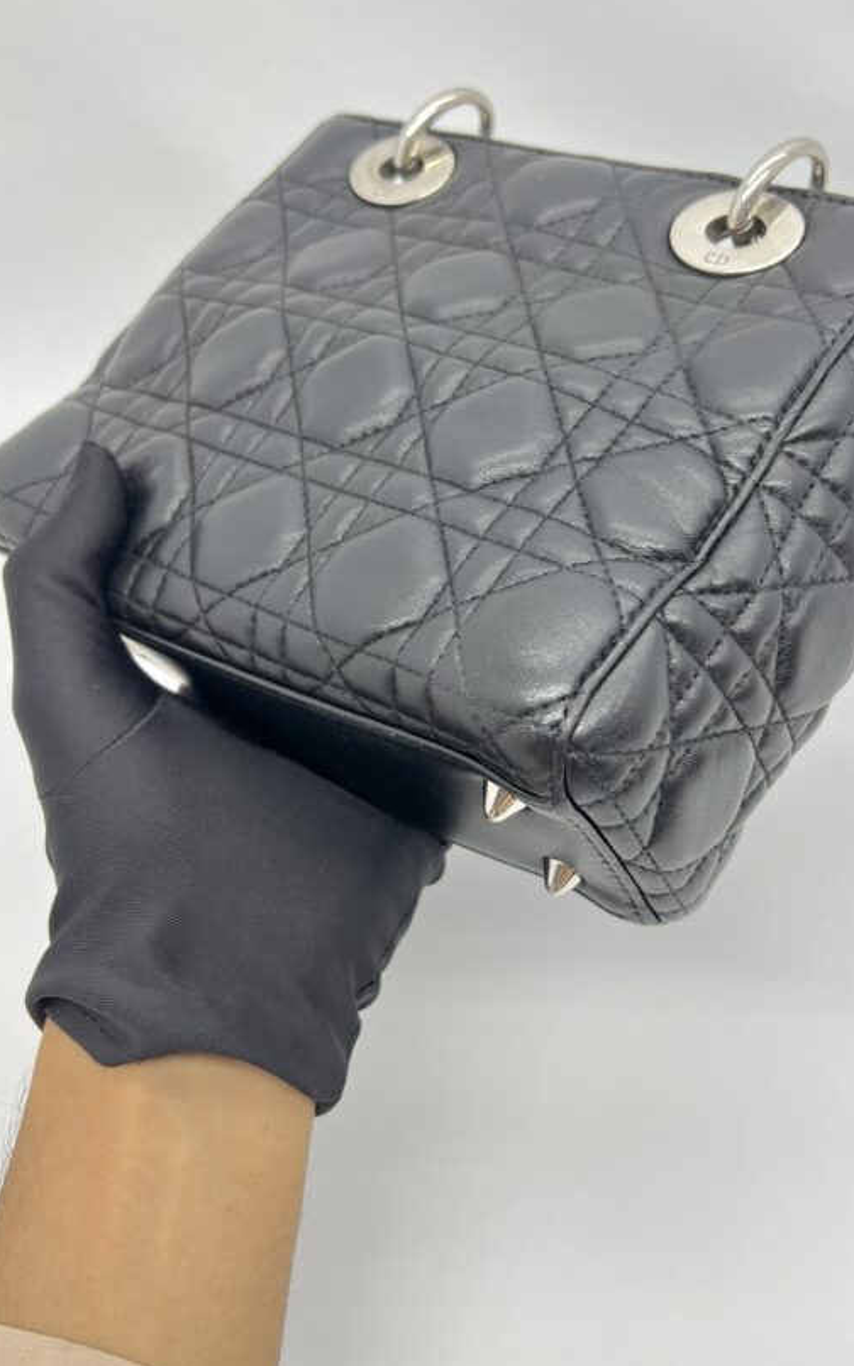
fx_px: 1303
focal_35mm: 35
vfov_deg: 55.3
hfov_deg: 36.1
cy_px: 642
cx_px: 534
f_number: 1.5
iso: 40
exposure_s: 1/100
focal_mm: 5.7
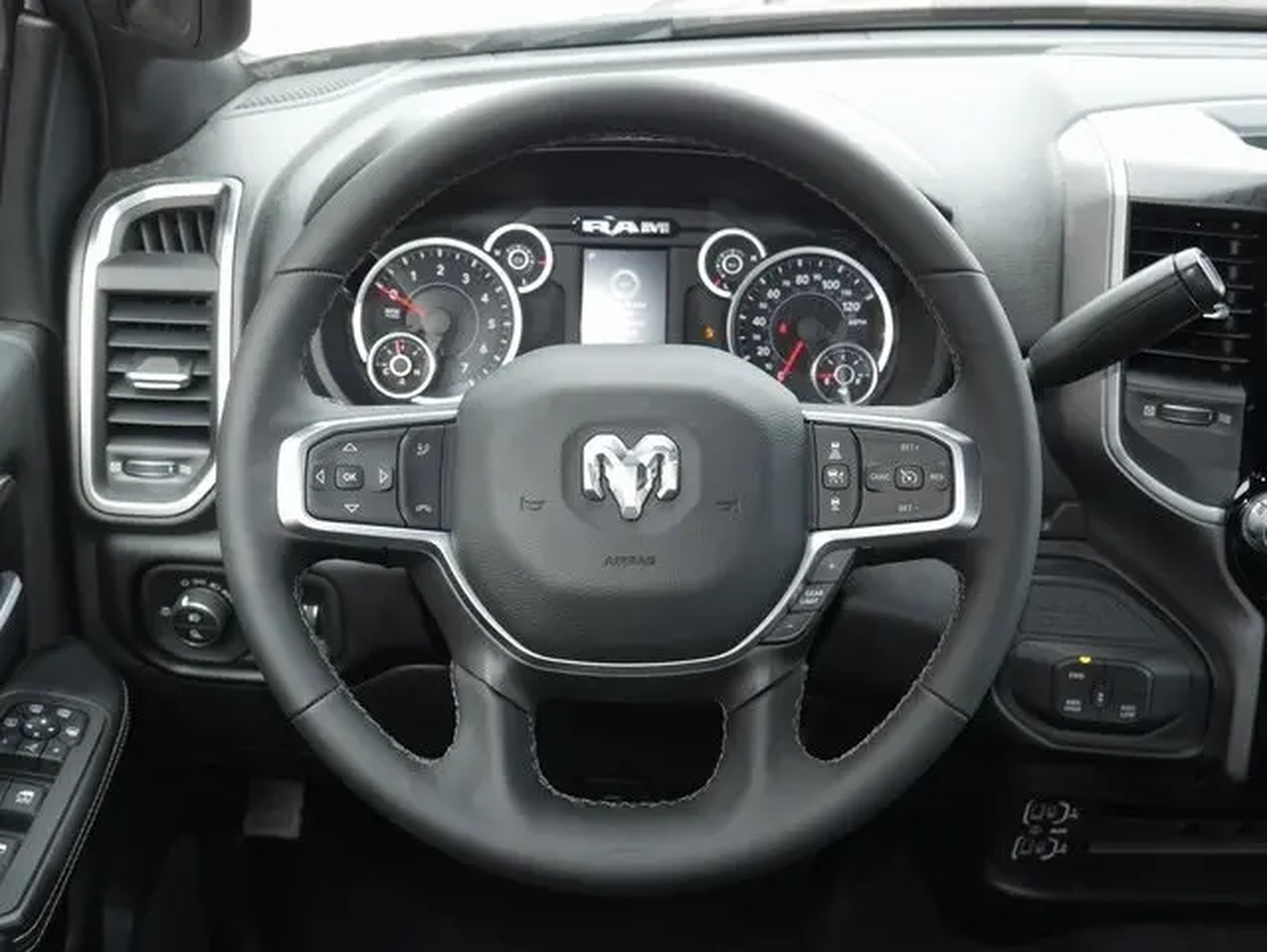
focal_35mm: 42
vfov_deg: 34.4
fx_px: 1538
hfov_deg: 44.8
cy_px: 476
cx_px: 634
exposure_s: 1/60
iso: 320
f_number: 5
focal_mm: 21
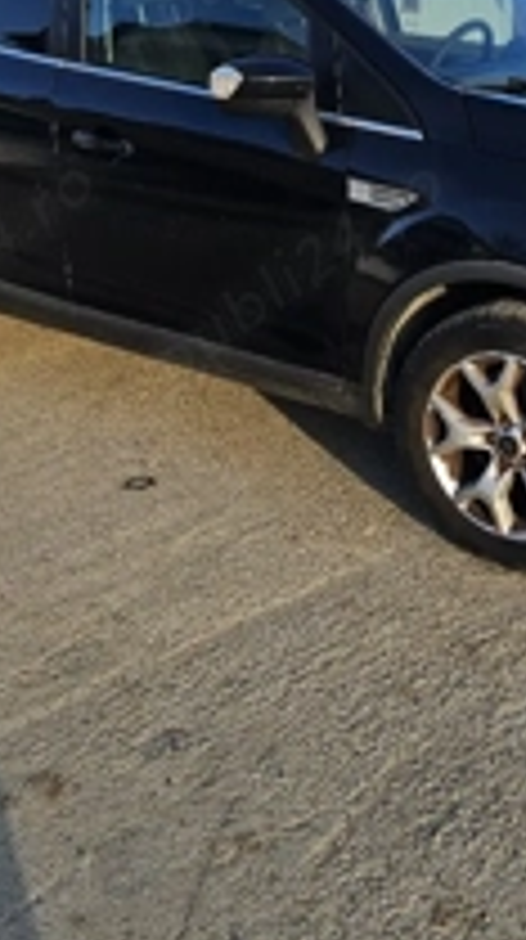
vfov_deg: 42.5
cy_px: 328
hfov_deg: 24.6
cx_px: 387
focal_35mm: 48
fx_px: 1195
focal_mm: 5.4
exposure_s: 1/588
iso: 25
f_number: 1.8
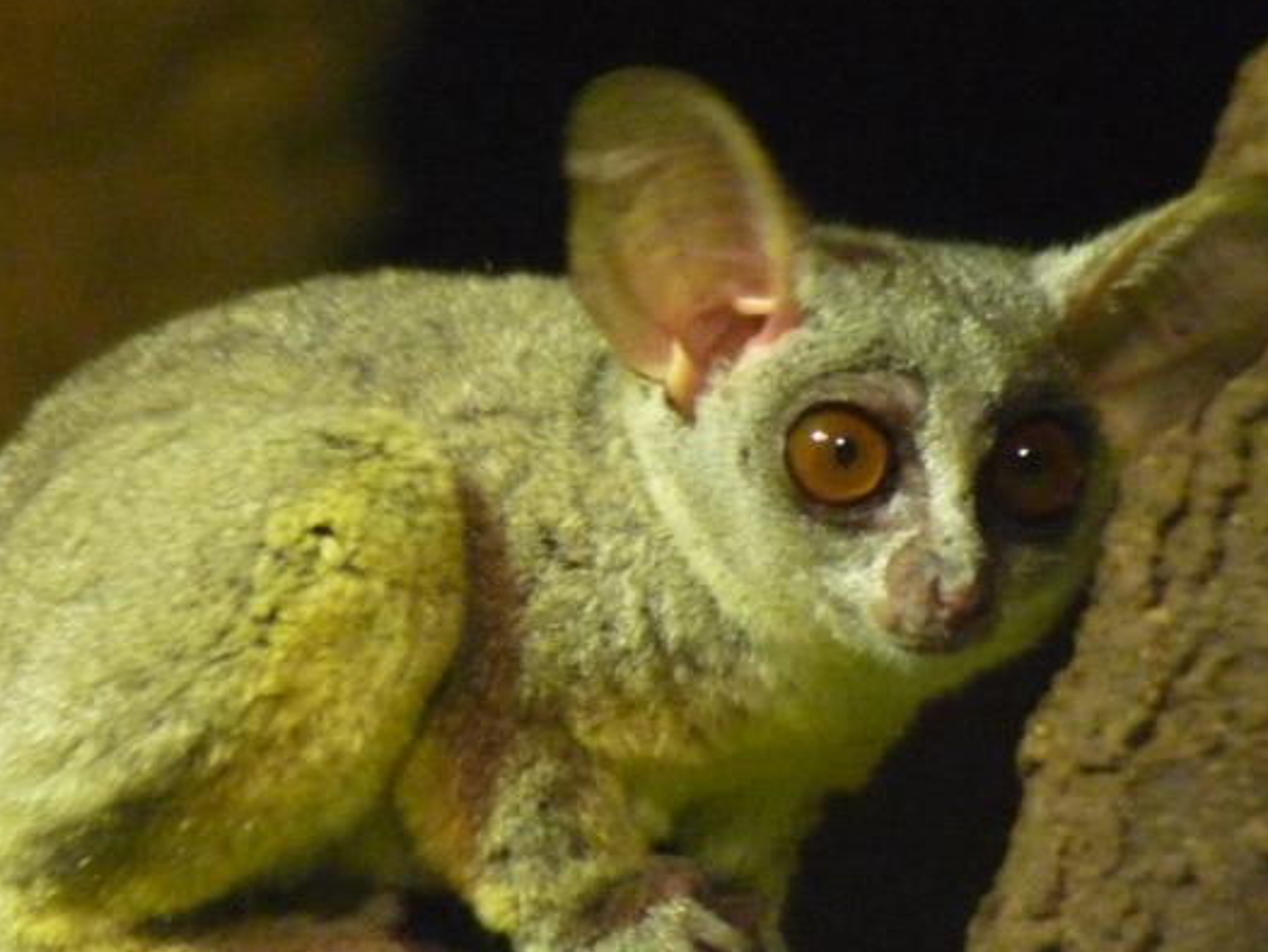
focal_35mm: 751
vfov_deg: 2.0
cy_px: 594
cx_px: 481
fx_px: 27516
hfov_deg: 2.6
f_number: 4.5
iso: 800
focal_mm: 74.4
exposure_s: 1/10
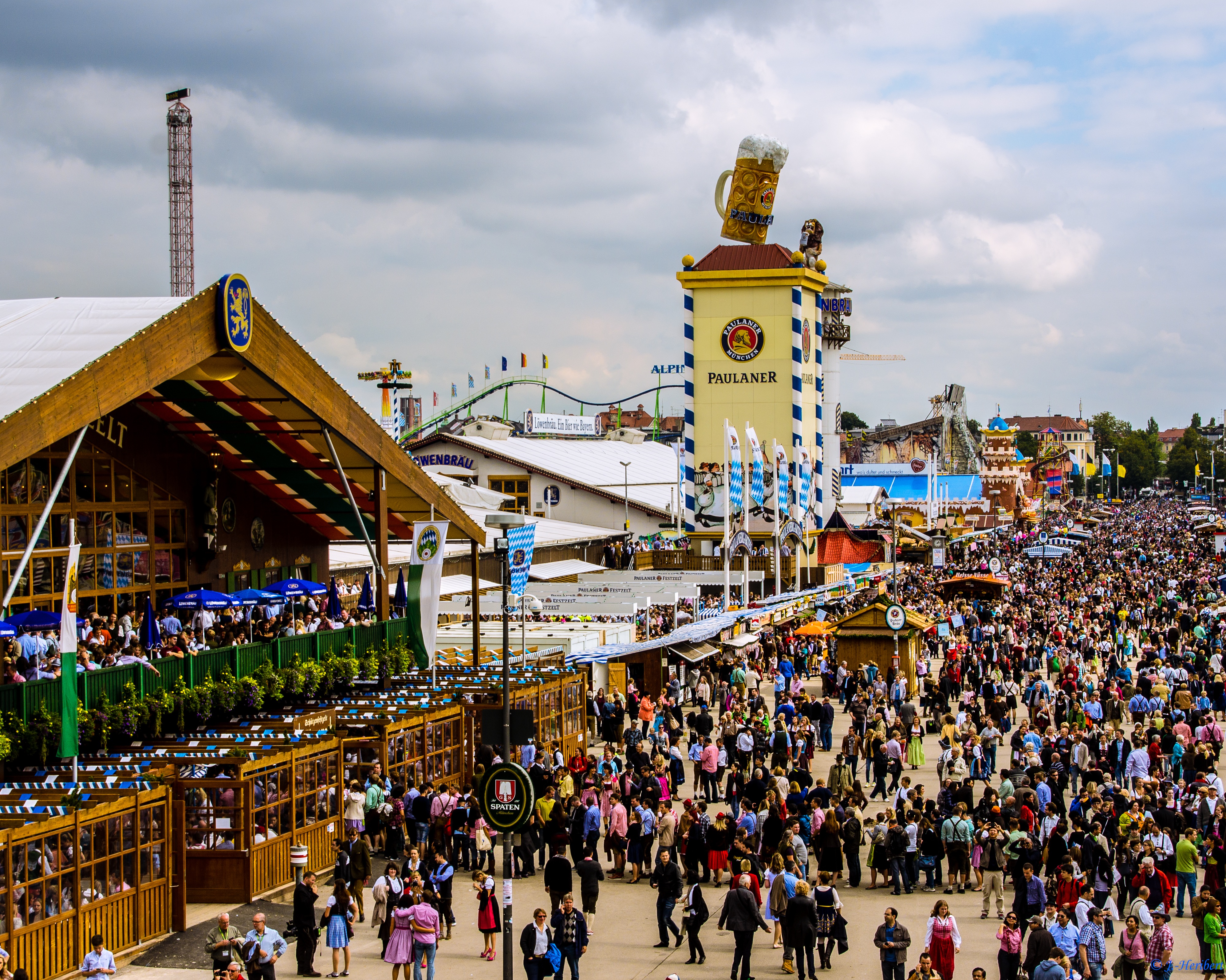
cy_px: 492
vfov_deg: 22.5
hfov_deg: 27.9
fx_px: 2467
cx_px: 563
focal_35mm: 68
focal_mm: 40
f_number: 11
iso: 100
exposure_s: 1/125
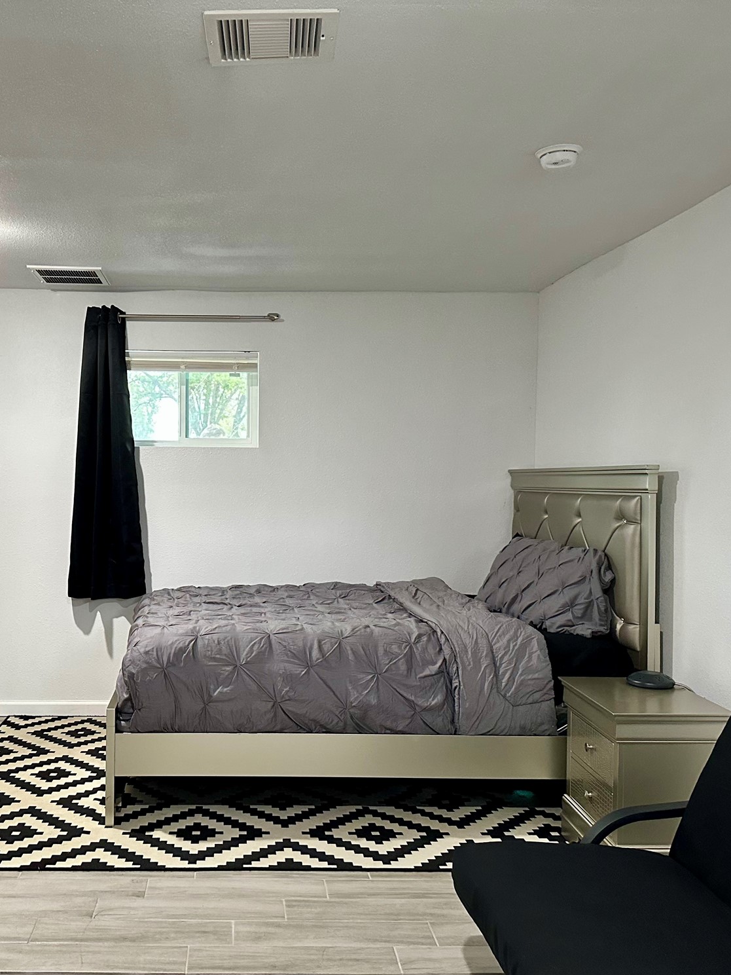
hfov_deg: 42.3
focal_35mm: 33
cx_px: 241
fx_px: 929
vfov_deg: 55.3
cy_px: 502
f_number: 1.78
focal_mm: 6.86
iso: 500
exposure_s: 1/60
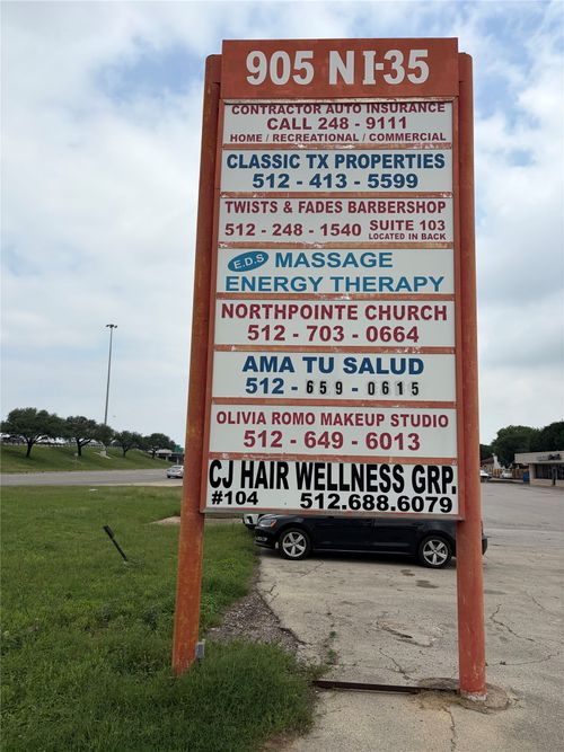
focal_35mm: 26
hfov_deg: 53.0
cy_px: 376
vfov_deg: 67.3
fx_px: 565
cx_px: 282
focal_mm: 5.96
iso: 64
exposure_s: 1/6993
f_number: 1.6
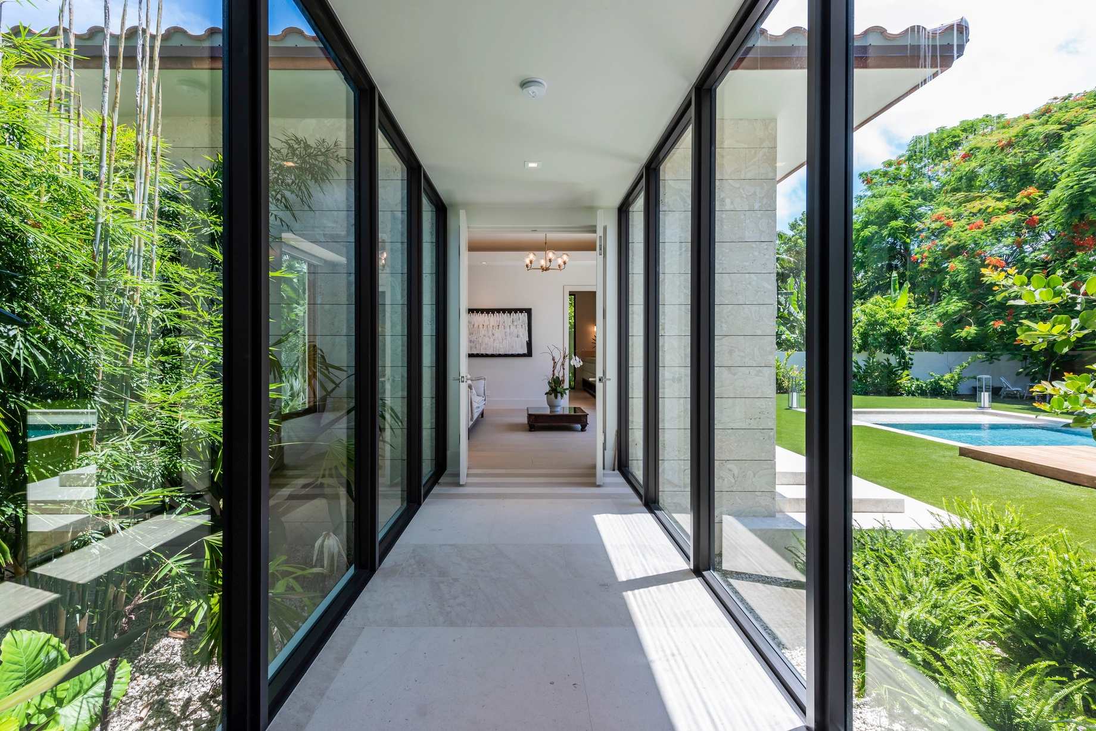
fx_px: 487
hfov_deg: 96.7
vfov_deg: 73.8
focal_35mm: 16
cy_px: 366
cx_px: 548
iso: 400
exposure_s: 1/125
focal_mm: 16
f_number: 9
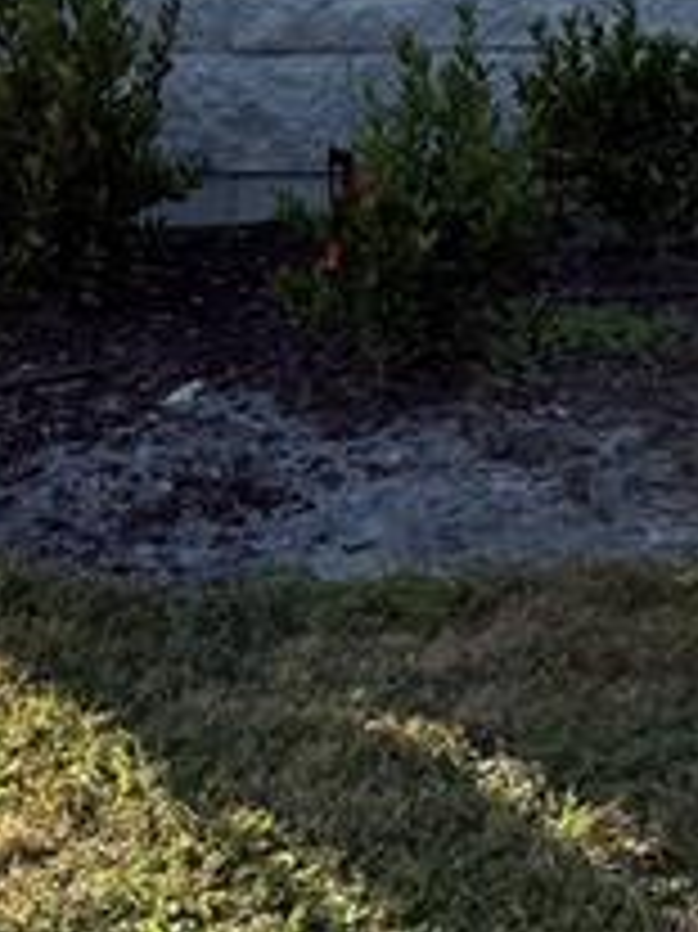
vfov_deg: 14.1
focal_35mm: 139
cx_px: 1220
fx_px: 3741
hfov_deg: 10.1
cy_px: 113
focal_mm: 6.76
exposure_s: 1/3953
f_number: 1.78
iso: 100
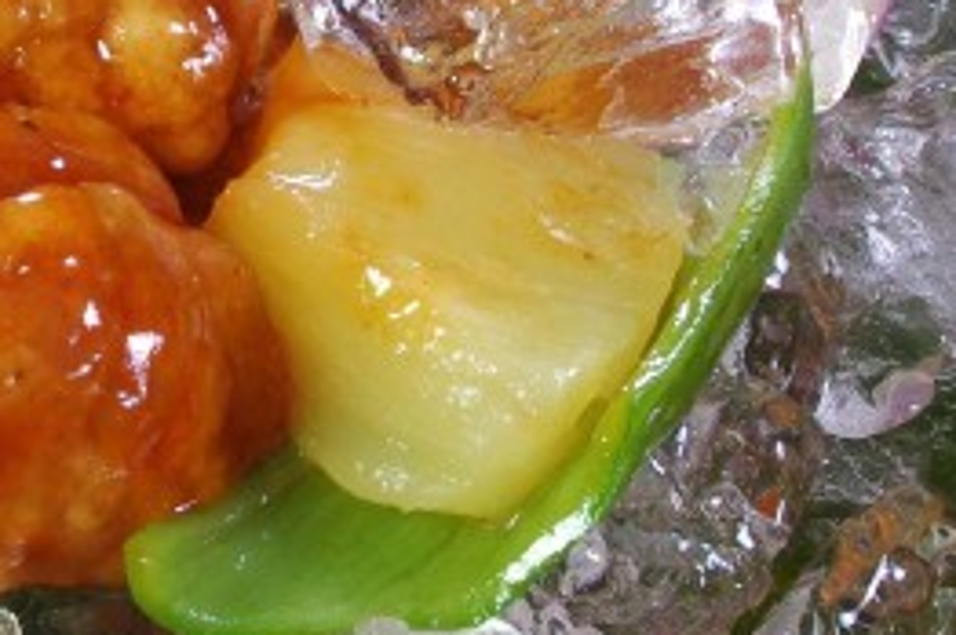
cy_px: -26
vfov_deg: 10.2
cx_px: -88
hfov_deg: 15.1
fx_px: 3527
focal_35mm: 133
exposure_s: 1/10
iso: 400
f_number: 14
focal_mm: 23.13
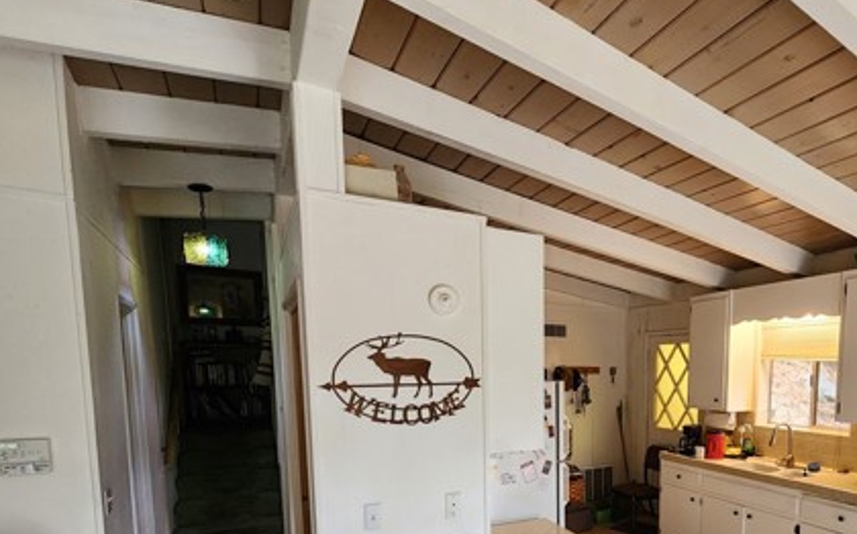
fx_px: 490
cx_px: 598
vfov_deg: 53.3
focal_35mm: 21
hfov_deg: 78.5
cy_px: 430
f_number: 2.2
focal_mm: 2.2
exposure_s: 1/60
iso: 320
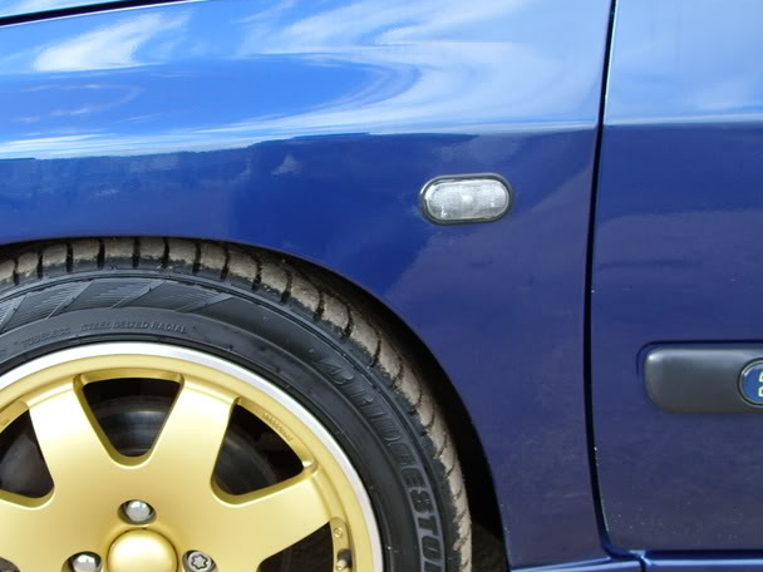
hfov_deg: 30.1
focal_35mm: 64
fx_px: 1411
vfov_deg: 22.9
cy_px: 364
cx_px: 261
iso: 50
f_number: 2.8
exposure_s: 1/88
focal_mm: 7.8
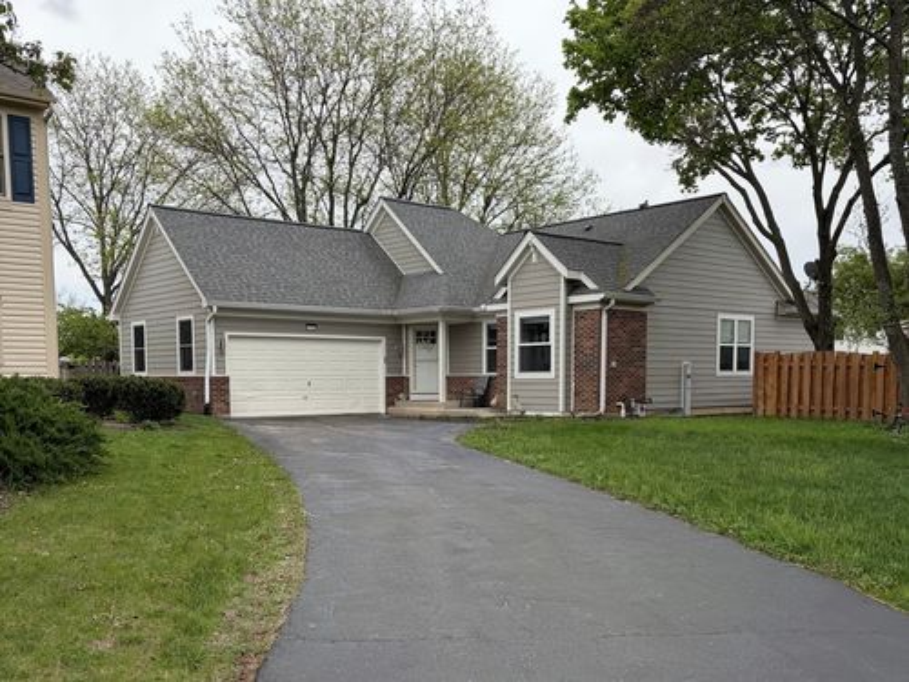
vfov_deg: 53.1
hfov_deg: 67.3
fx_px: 683
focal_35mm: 26
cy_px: 341
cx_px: 454
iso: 50
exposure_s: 1/2639
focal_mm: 5.96
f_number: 1.6
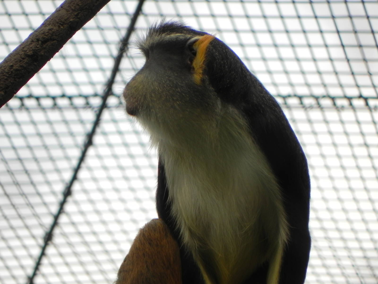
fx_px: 7404
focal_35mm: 678
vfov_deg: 2.2
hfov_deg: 2.9
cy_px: 142
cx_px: 189
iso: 160
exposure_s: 1/230
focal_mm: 120
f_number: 5
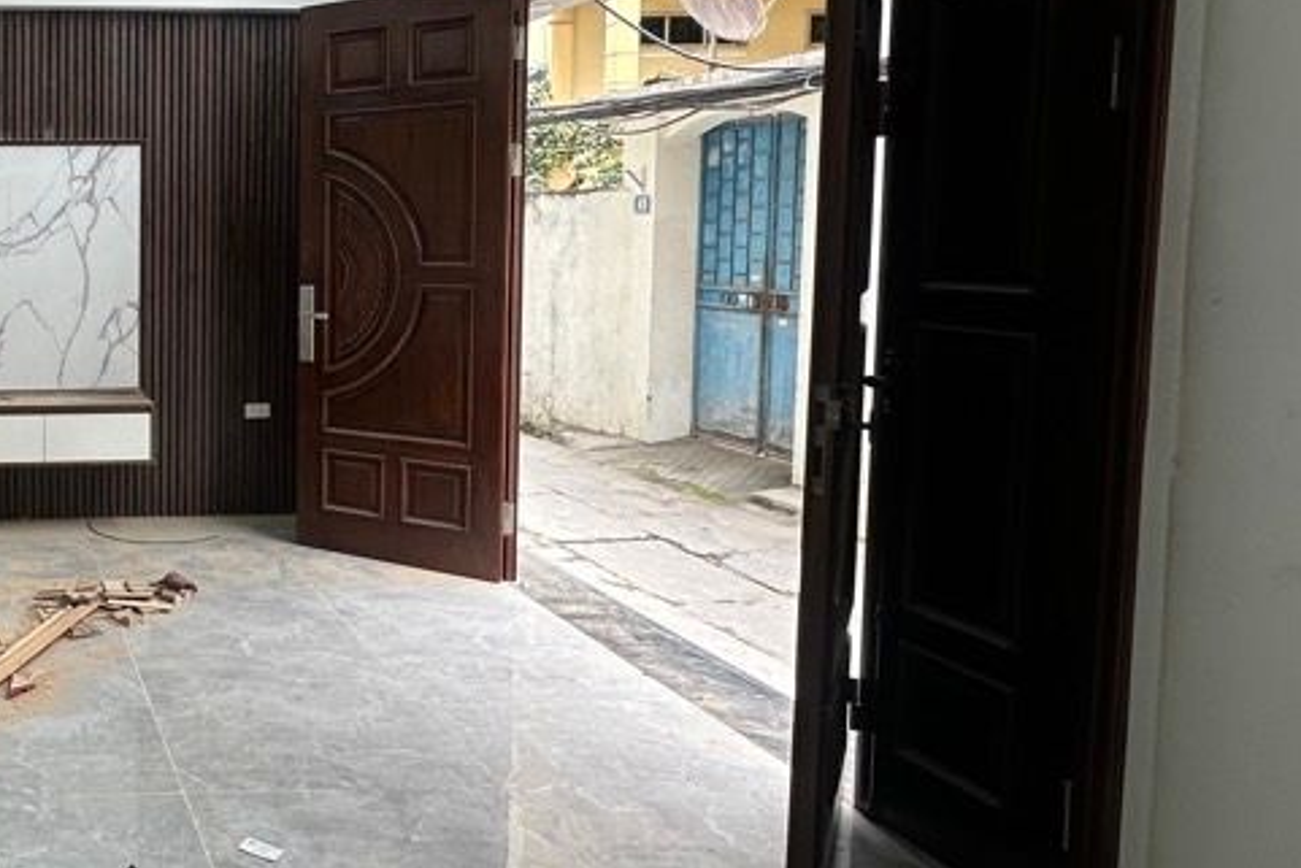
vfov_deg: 42.0
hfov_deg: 49.6
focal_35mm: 31
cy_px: 311
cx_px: 11
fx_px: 1121
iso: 64
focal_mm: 2.22
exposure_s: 1/99
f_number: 2.2
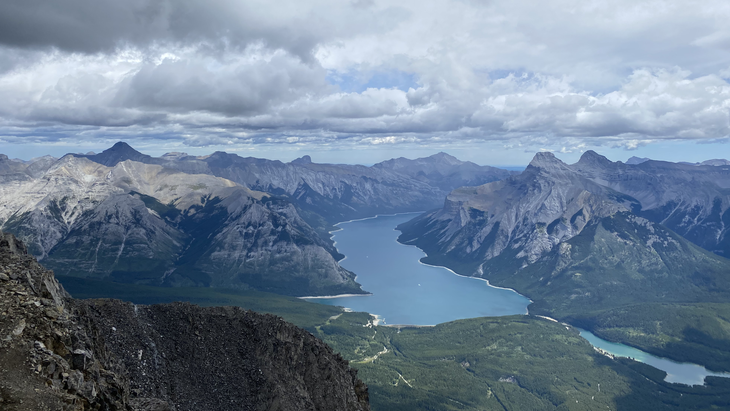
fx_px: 561
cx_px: 363
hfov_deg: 66.1
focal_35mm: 29
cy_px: 162
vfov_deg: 40.0
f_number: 1.8
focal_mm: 4.25
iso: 32
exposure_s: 1/5495
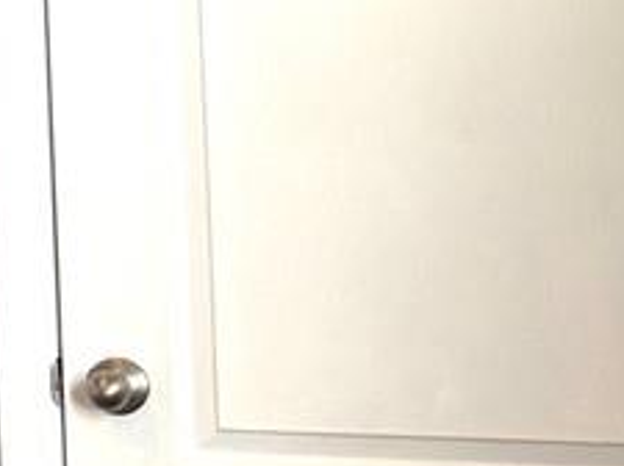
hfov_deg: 9.6
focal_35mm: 171
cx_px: -1098
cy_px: 169
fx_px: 3078
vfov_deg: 8.7
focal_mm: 6.76
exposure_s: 1/120
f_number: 1.78
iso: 160
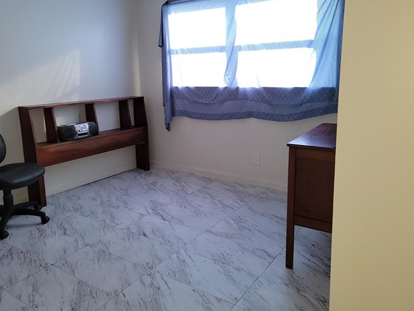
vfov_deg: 48.2
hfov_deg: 61.6
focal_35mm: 29
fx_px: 347
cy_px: 140
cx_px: 198
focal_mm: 6.7
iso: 100
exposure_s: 1/40
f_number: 1.8
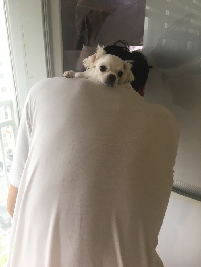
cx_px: 100
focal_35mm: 29
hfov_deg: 48.2
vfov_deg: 61.7
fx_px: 224
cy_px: 134
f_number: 2.2
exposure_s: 1/30
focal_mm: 4.15
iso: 25
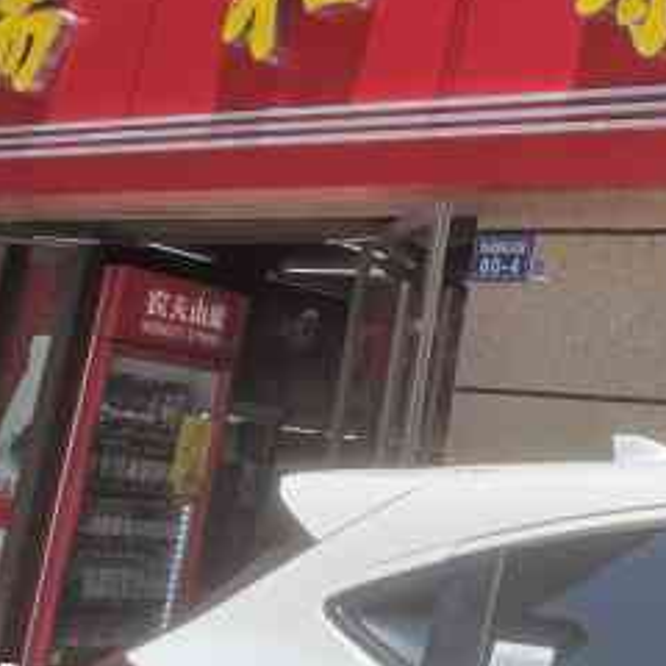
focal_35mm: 67
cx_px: 605
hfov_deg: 24.9
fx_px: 1458
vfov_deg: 24.8
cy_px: 43
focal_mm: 4.75
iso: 50
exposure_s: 1/1250
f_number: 1.8
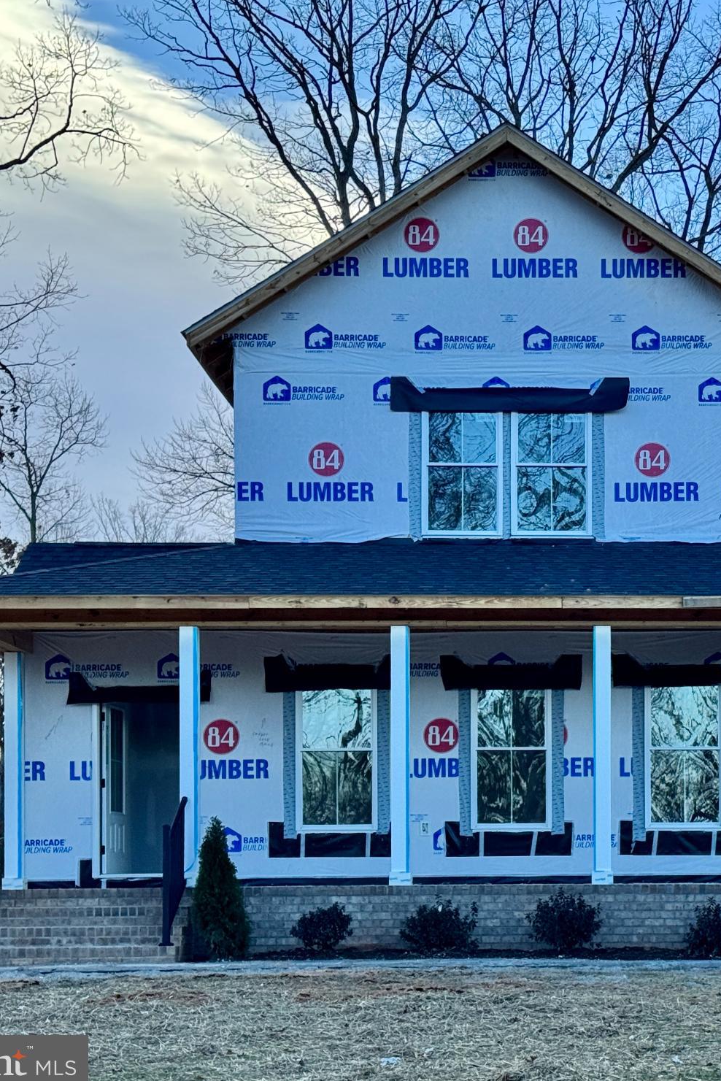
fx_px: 2072
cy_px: 534
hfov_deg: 19.4
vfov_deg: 29.2
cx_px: 653
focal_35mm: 69
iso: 64
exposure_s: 1/1366
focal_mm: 6.76
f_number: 1.78
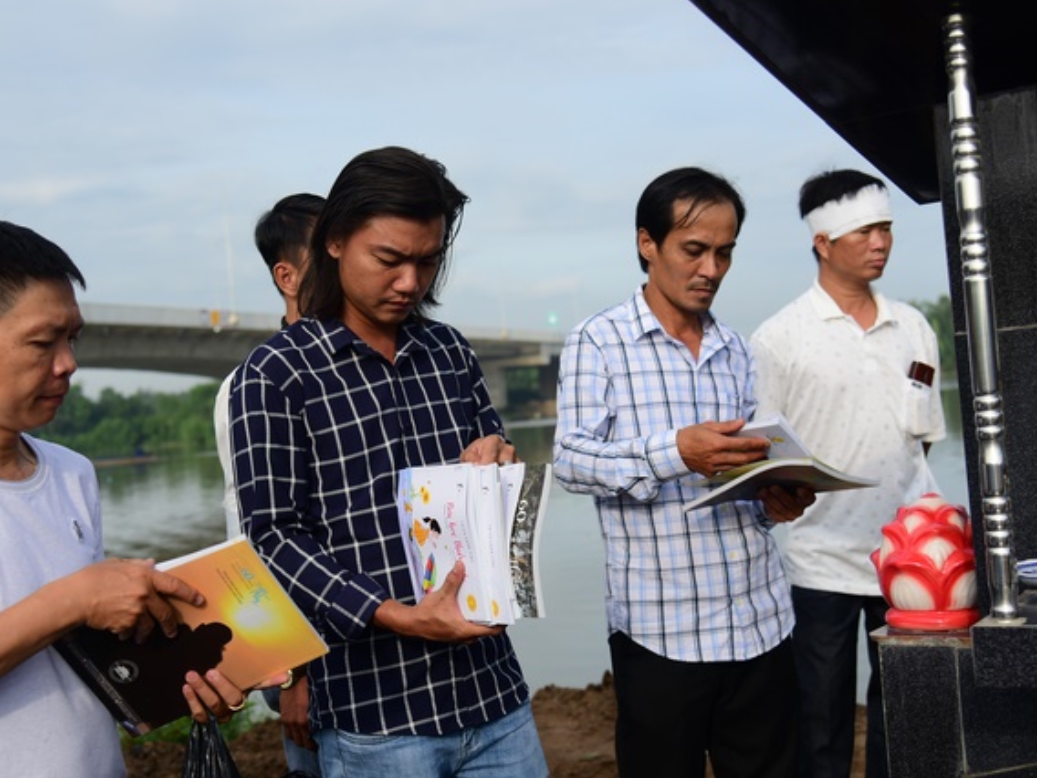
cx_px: 477
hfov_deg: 42.9
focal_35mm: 44
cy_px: 385
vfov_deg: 32.9
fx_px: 1318
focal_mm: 40
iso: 320
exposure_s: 1/2000
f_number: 4
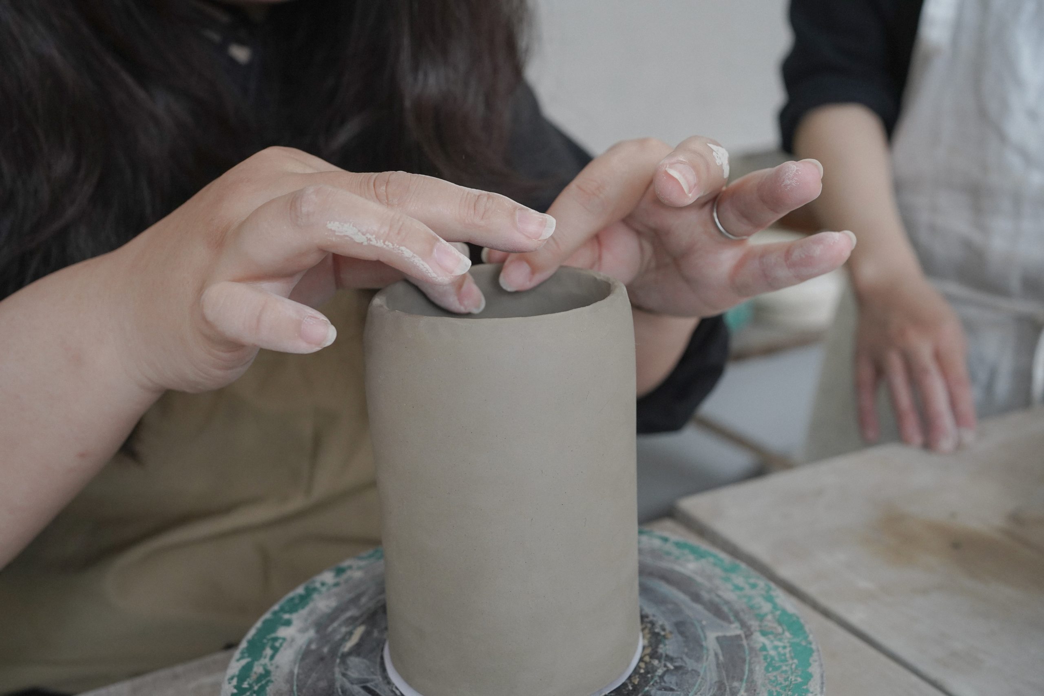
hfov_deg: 54.4
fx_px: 1015
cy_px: 348
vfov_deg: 37.9
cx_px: 522
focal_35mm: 35
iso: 2000
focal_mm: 35
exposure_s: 1/800
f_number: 5.6
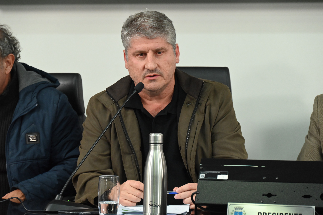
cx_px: 162
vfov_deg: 10.2
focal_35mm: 135
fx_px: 1212
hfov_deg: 15.2
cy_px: 108
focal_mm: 135
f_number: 6.3
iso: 3200
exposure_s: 1/200
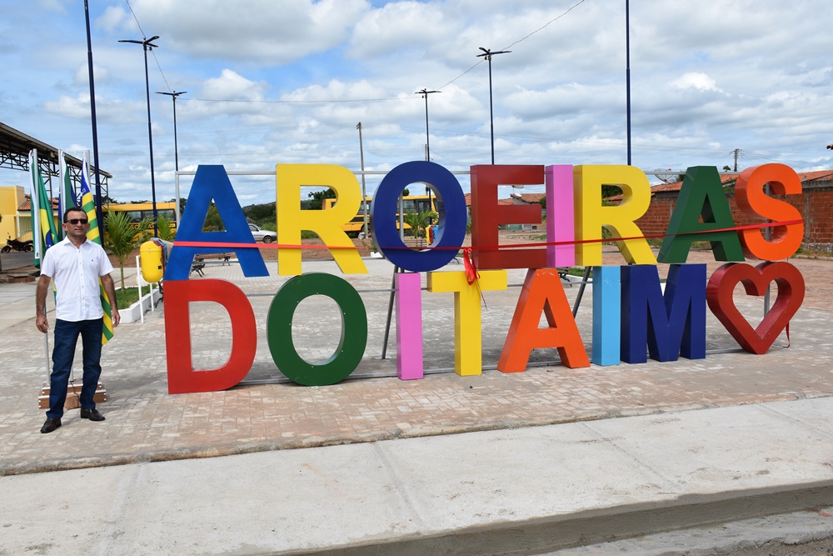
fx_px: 764
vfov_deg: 40.0
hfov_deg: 57.2
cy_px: 278
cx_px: 416
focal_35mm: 33
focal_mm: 22
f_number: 10
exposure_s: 1/400
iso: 200
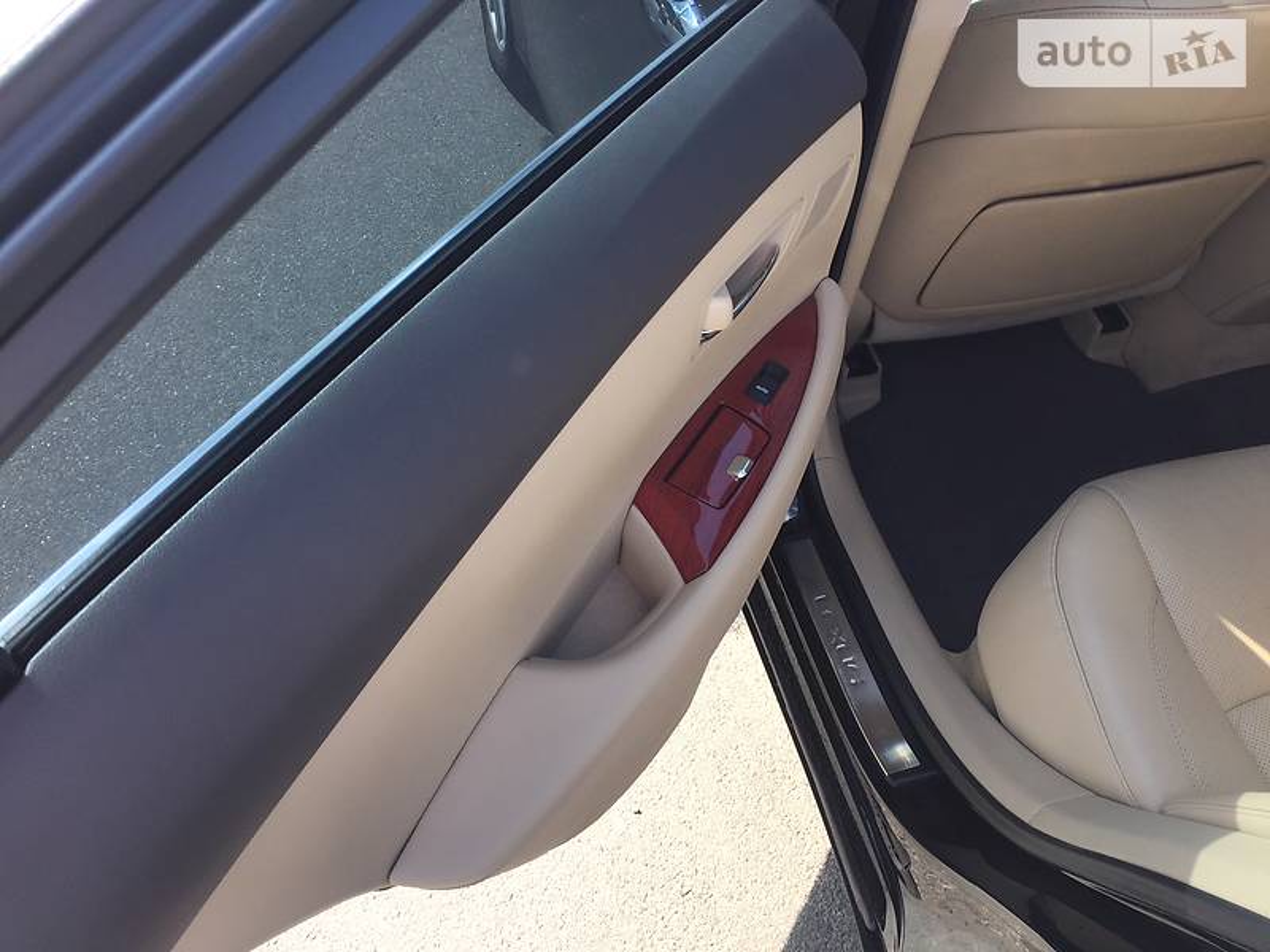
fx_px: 1064
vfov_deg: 48.2
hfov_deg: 61.7
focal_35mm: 29
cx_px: 635
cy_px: 476
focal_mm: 4.2
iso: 32
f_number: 2.2
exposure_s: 1/309
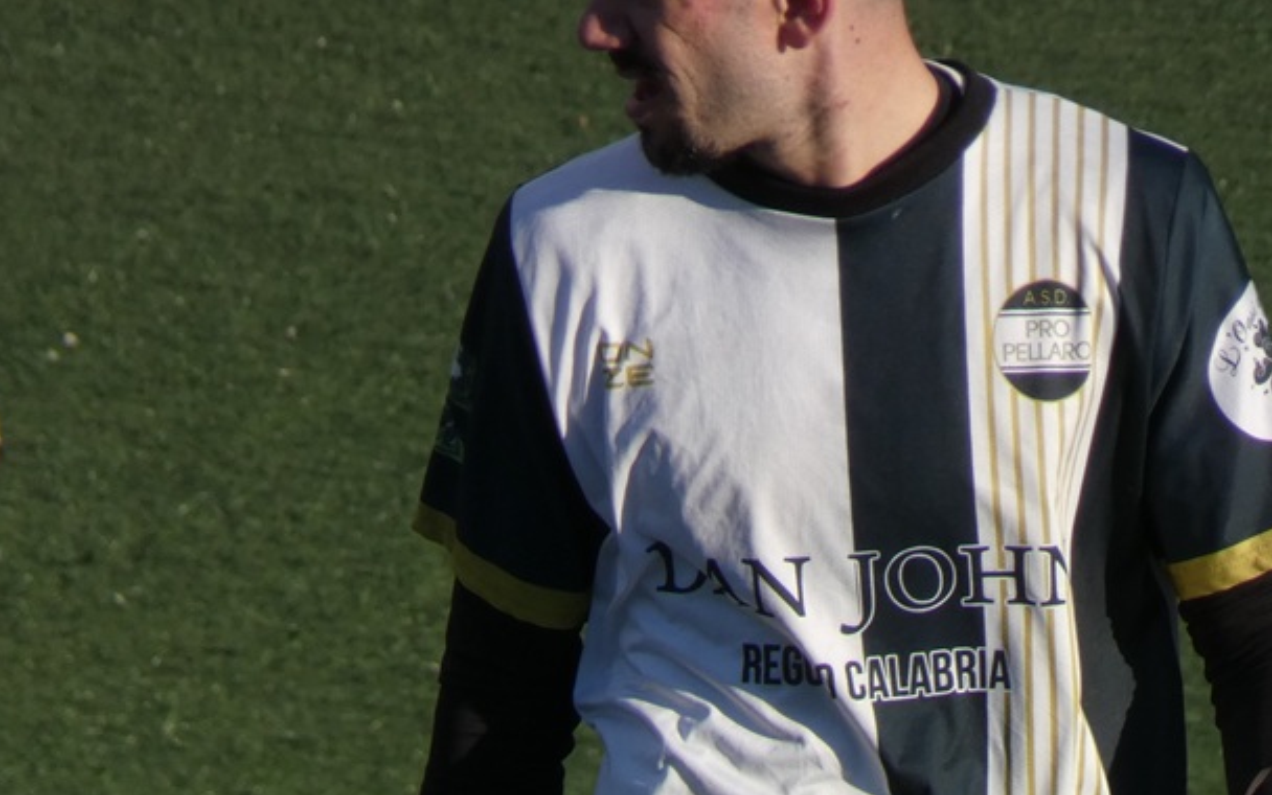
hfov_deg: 0.9
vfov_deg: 0.6
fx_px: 82089
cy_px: 471
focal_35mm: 2368
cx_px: 770
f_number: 5.7
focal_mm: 202.9
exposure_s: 1/400
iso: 80
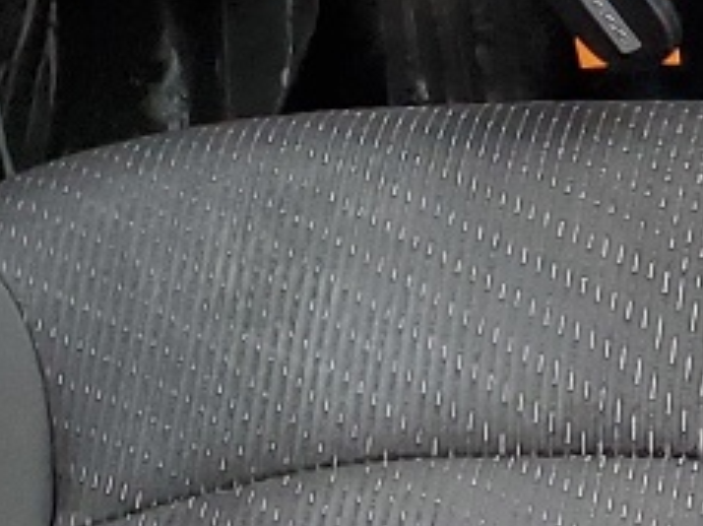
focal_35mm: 175
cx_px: 1545
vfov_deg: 8.5
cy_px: 219
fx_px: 3550
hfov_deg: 10.2
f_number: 1.5
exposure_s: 1/60.2
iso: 72
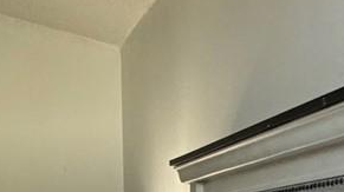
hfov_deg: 14.6
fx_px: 765
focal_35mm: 84
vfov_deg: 14.0
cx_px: -500
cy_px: 223
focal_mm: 2.22
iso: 250
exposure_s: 1/60
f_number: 2.2
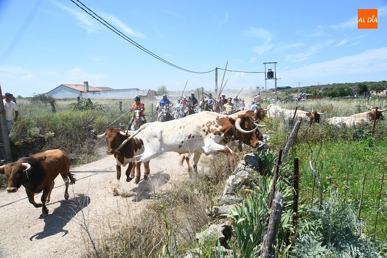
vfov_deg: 49.6
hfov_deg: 69.4
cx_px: 194
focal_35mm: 26
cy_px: 129
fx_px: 280
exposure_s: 1/320
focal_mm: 26
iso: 200
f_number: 9
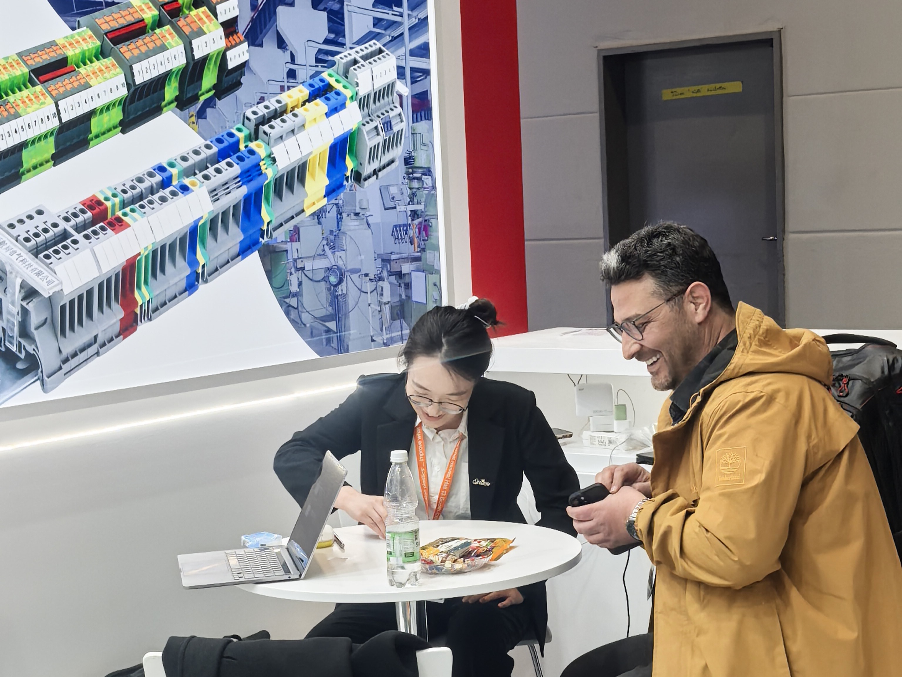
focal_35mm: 52
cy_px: 338
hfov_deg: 36.8
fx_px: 1355
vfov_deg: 28.0
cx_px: 451
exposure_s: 1/100
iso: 200
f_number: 4
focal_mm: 6.98
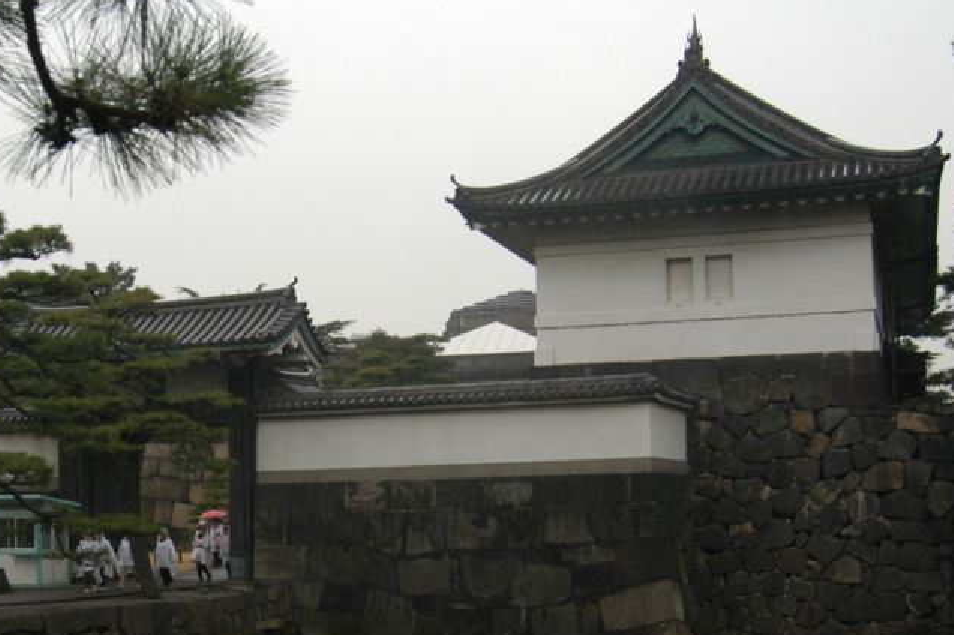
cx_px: 268
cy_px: 460
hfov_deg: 34.0
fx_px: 1536
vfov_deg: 23.2
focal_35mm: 58
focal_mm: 24
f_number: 5
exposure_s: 1/90
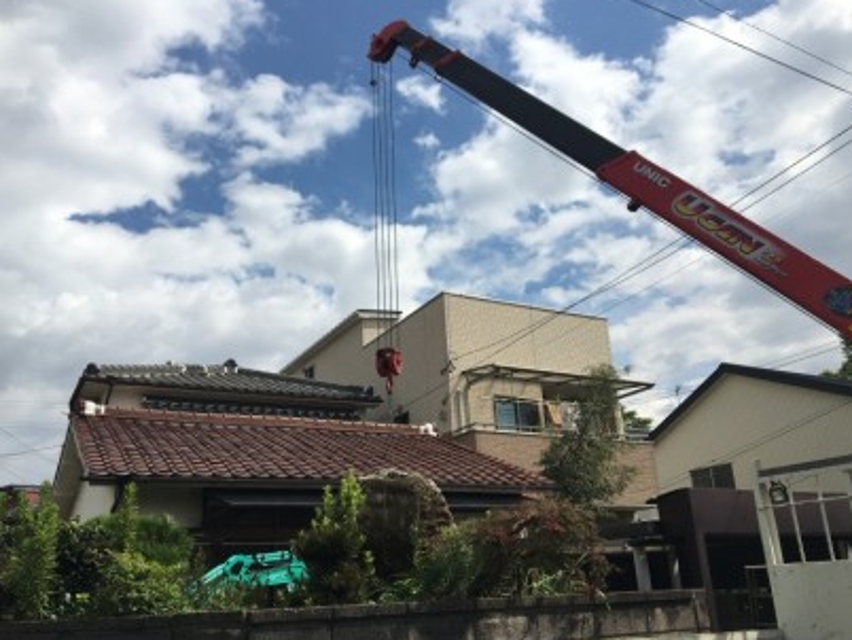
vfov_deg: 45.5
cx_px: 422
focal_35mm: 31
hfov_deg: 58.3
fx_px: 763
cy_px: 313
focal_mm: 4.15
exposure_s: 1/3497
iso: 25
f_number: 2.2
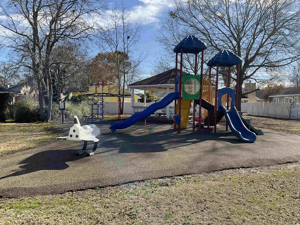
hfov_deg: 61.7
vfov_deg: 48.2
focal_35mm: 29
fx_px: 251
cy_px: 112
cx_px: 150
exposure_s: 1/1451
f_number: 1.8
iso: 16
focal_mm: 3
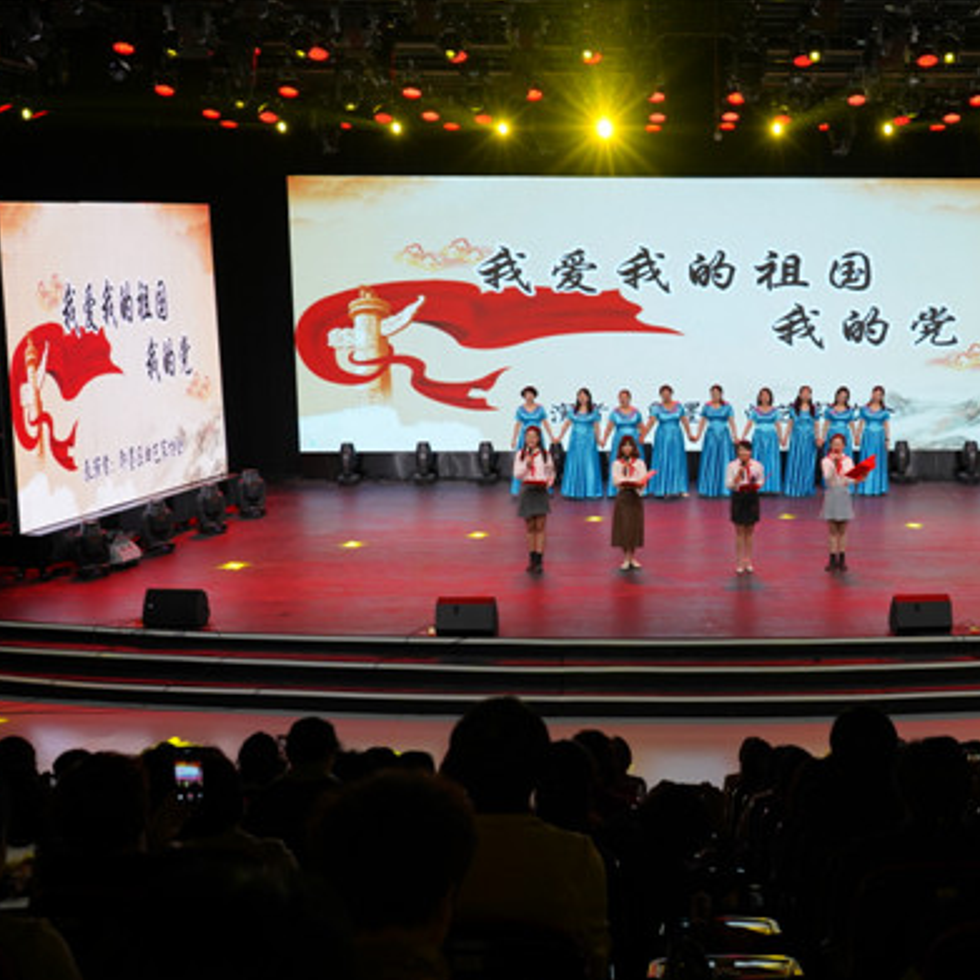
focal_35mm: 47
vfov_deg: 36.1
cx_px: 714
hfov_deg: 35.4
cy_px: 496
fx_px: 1505
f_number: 6.3
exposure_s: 1/100
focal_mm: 36
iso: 800
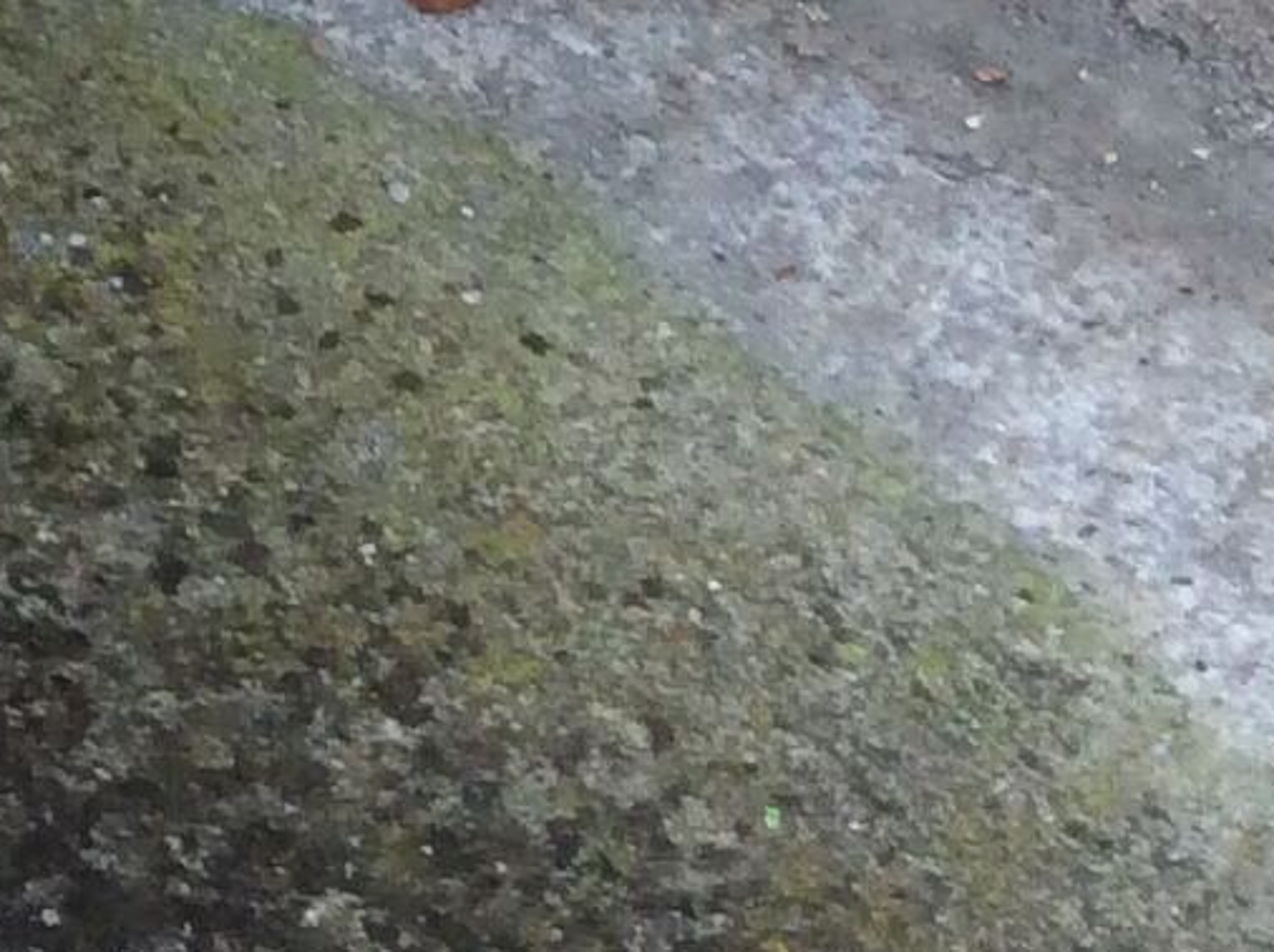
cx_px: -763
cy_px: -1471
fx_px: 6027
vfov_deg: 8.2
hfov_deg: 11.5
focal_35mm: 164
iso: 40
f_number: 2.4
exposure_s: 1/50
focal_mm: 3.3
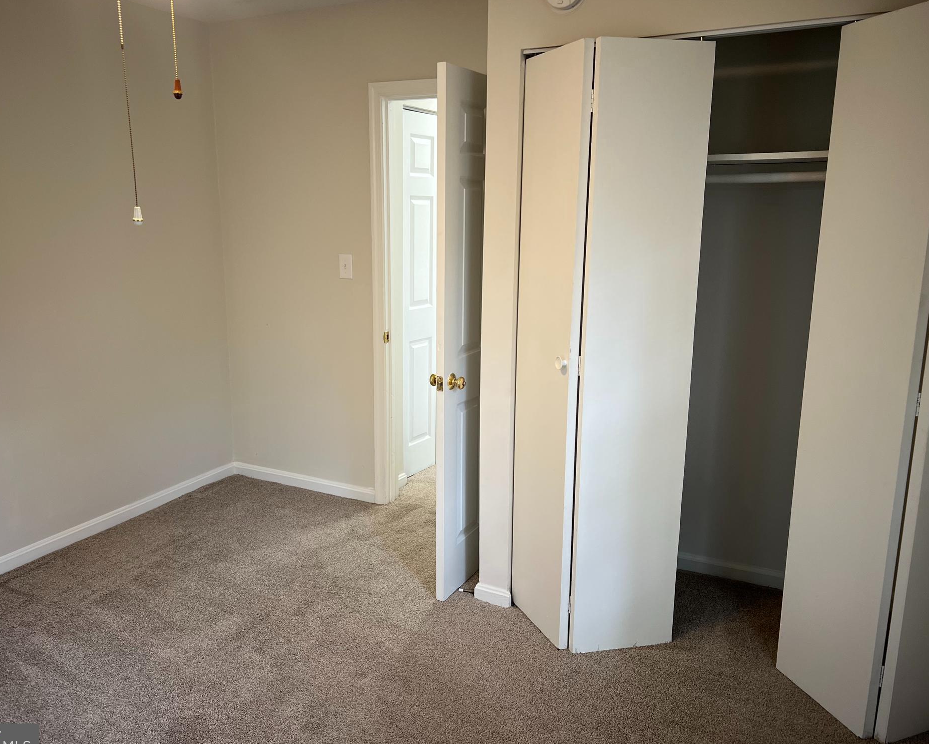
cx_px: 426
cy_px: 380
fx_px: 770
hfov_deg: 62.1
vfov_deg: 51.5
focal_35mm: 28
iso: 80
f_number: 1.5
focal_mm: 5.7
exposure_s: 1/60
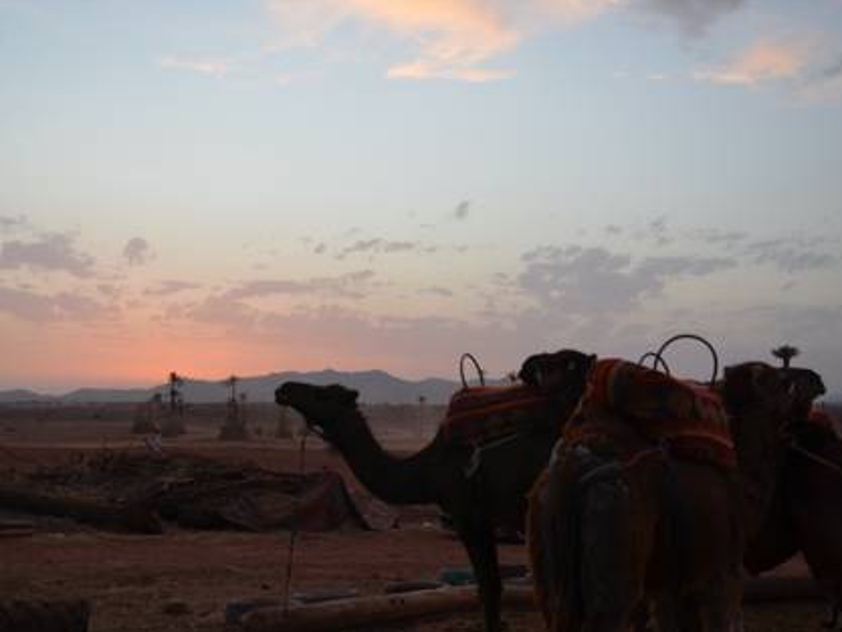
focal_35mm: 53
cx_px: 420
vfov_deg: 27.5
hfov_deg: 36.2
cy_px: 319
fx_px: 1290
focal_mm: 32
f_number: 5.6
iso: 400
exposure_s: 1/125
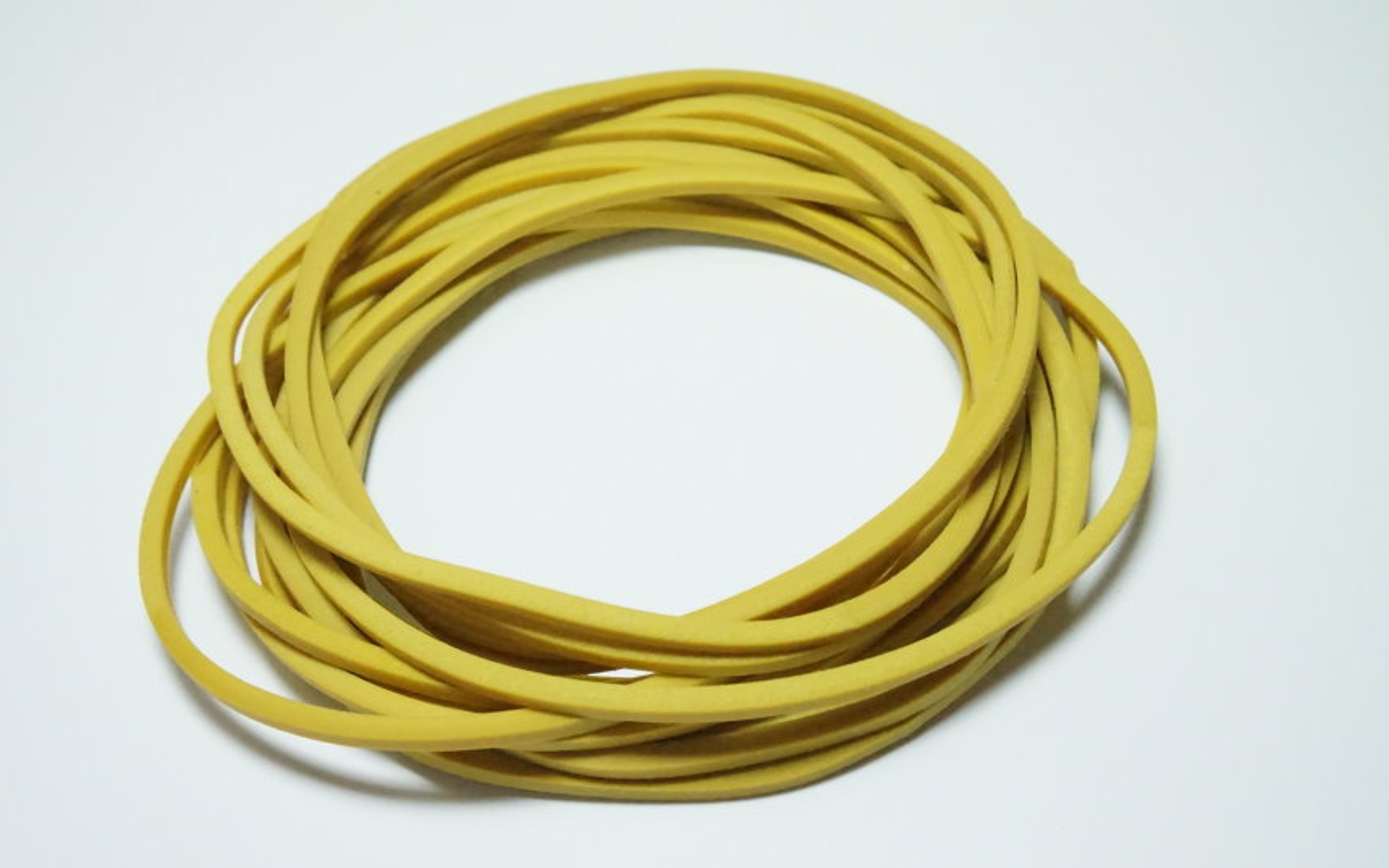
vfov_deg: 26.9
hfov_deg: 41.8
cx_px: 671
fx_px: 1817
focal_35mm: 48
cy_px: 431
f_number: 14
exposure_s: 1/400
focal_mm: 30
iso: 8000
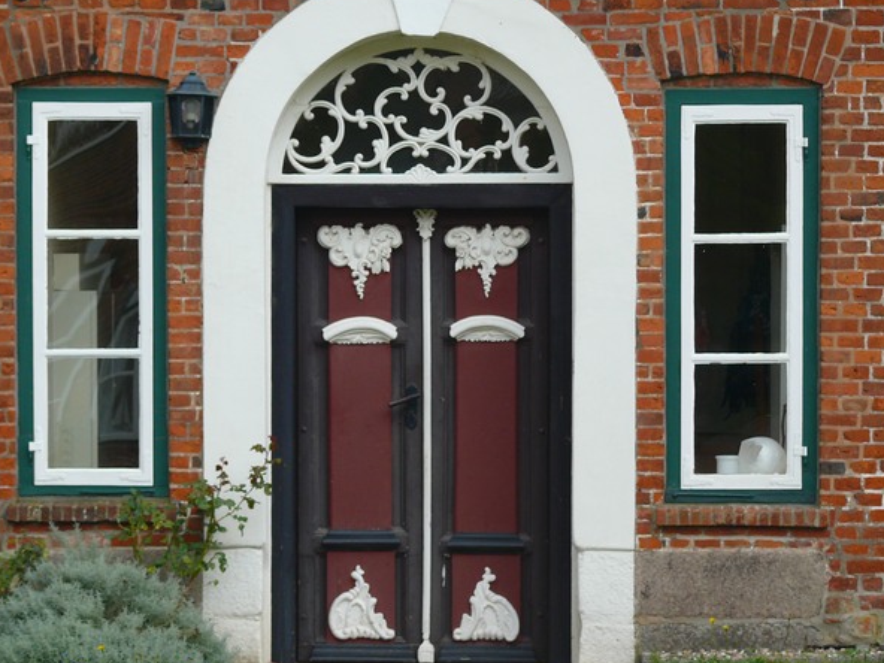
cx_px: 402
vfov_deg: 9.5
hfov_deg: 12.6
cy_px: 281
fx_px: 4009
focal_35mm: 157
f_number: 3.6
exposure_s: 1/80
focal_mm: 26.2
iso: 100
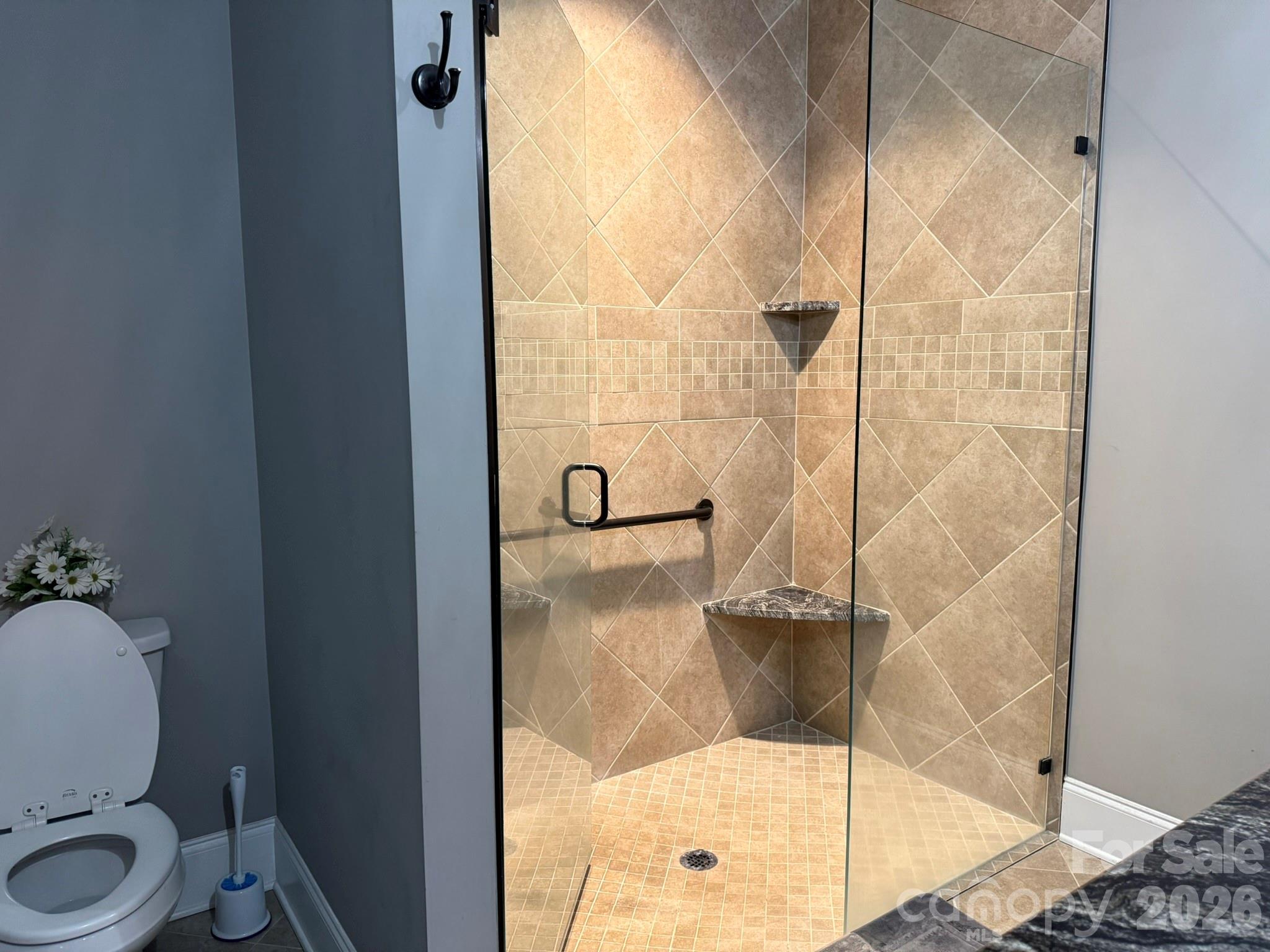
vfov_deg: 56.8
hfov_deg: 71.6
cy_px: 476
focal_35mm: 24
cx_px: 635
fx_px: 881
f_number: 1.78
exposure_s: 1/60
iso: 250
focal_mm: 6.76
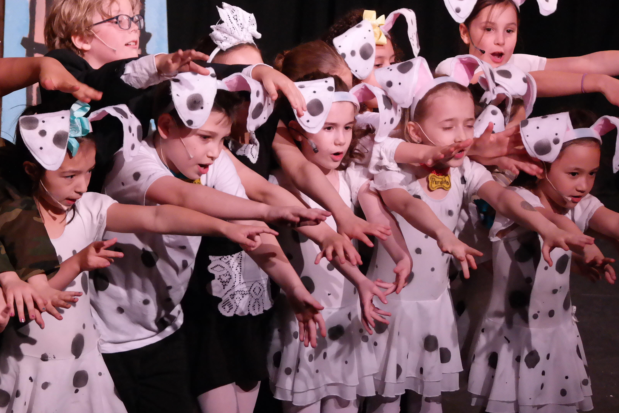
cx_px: 177
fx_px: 2631
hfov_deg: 13.4
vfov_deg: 9.0
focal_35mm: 153
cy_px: 249
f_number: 4
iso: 3200
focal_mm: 59
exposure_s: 1/200
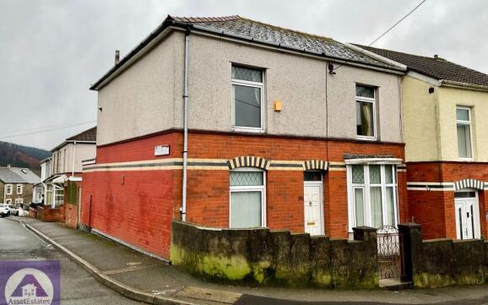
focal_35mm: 31
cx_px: 245
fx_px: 412
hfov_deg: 61.2
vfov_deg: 40.5
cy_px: 137
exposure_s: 1/201
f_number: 1.8
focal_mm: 3
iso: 16
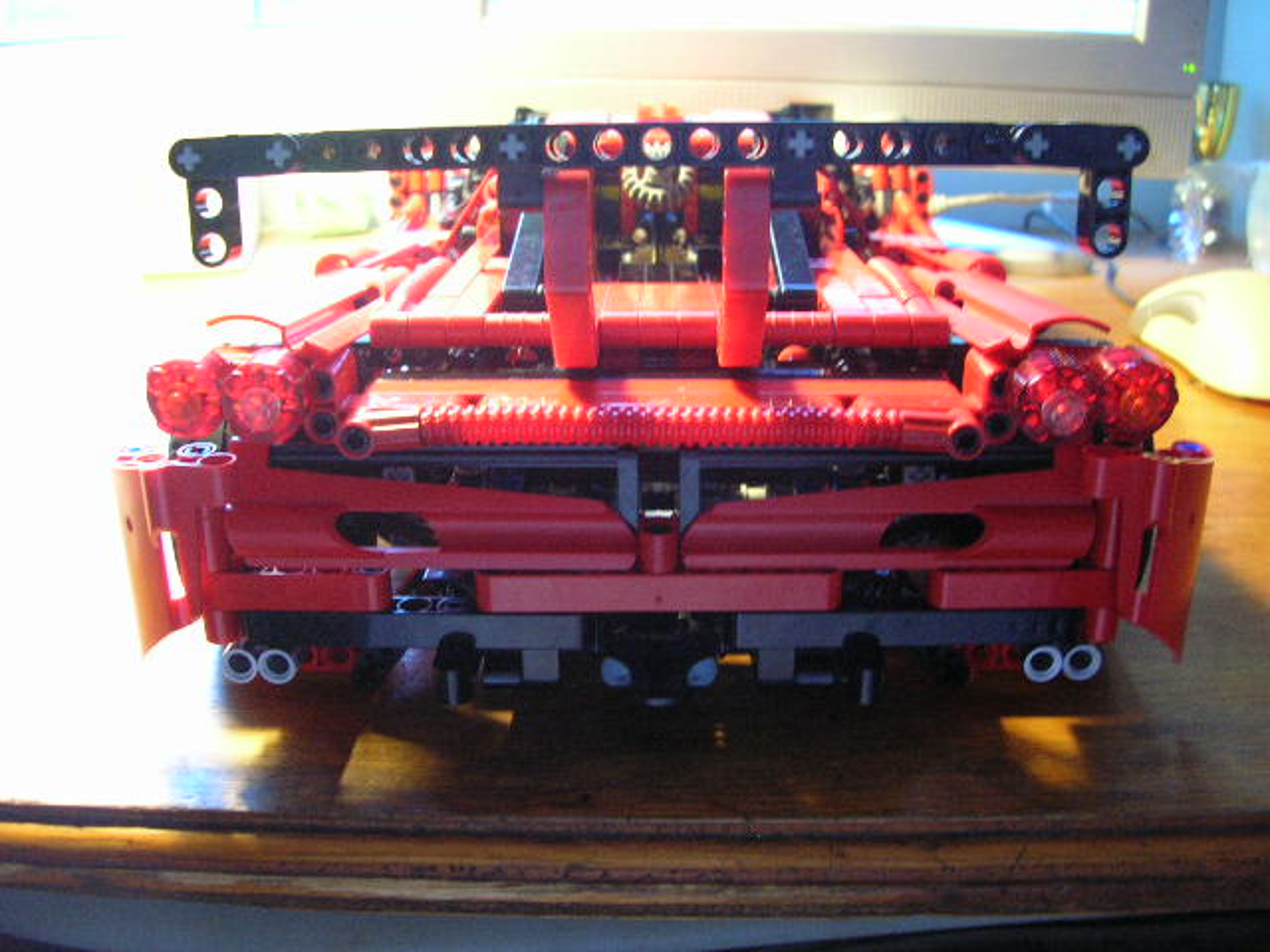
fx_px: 1284
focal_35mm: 35
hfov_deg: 52.6
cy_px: 476
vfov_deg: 40.7
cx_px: 635
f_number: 2.8
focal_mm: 5.8
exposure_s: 1/4.7
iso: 176
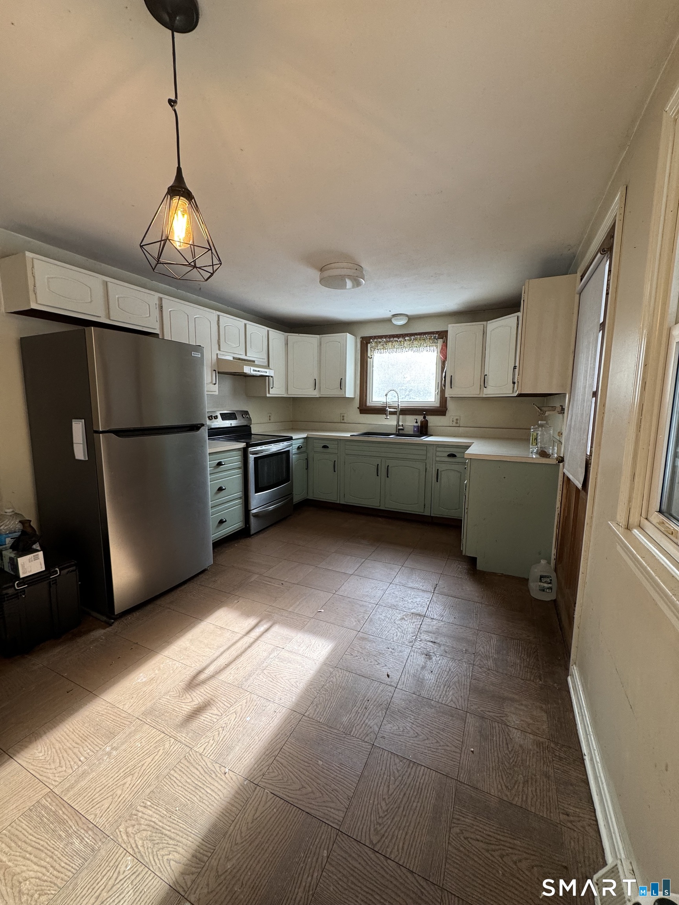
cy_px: 452
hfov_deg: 85.7
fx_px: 366
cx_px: 340
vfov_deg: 102.1
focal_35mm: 14
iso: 160
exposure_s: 1/120
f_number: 2.2
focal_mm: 2.22
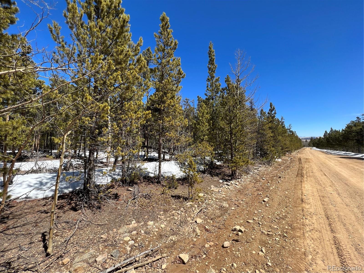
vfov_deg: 89.9
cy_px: 136
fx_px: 137
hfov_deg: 106.2
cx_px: 182
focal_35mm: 13
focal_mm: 1.57
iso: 32
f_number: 1.8
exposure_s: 1/821
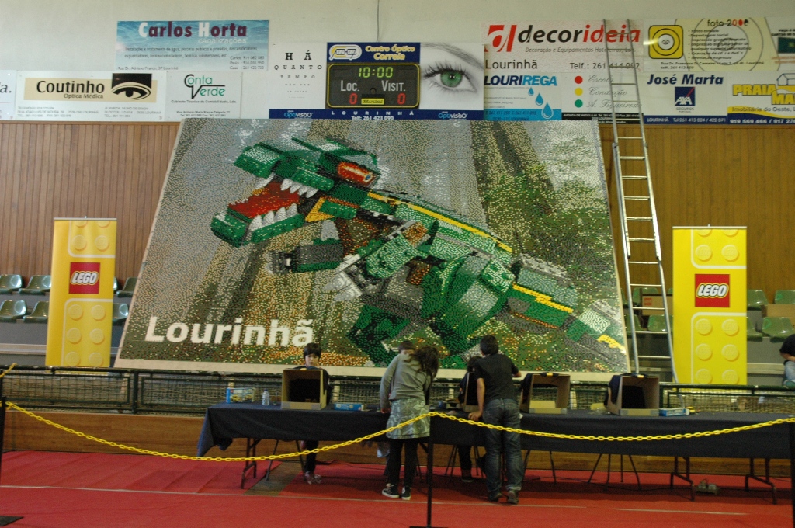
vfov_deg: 35.4
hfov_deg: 51.3
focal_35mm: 38
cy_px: 264
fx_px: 827
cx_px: 398
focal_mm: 25
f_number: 5.6
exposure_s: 1/10
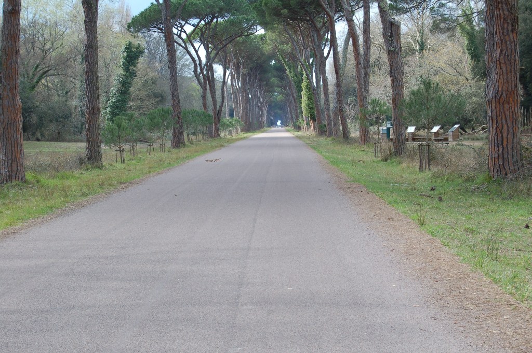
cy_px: 176
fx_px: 1218
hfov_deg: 24.6
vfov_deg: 16.5
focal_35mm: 82
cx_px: 266
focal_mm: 55
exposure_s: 1/160
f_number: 6.3
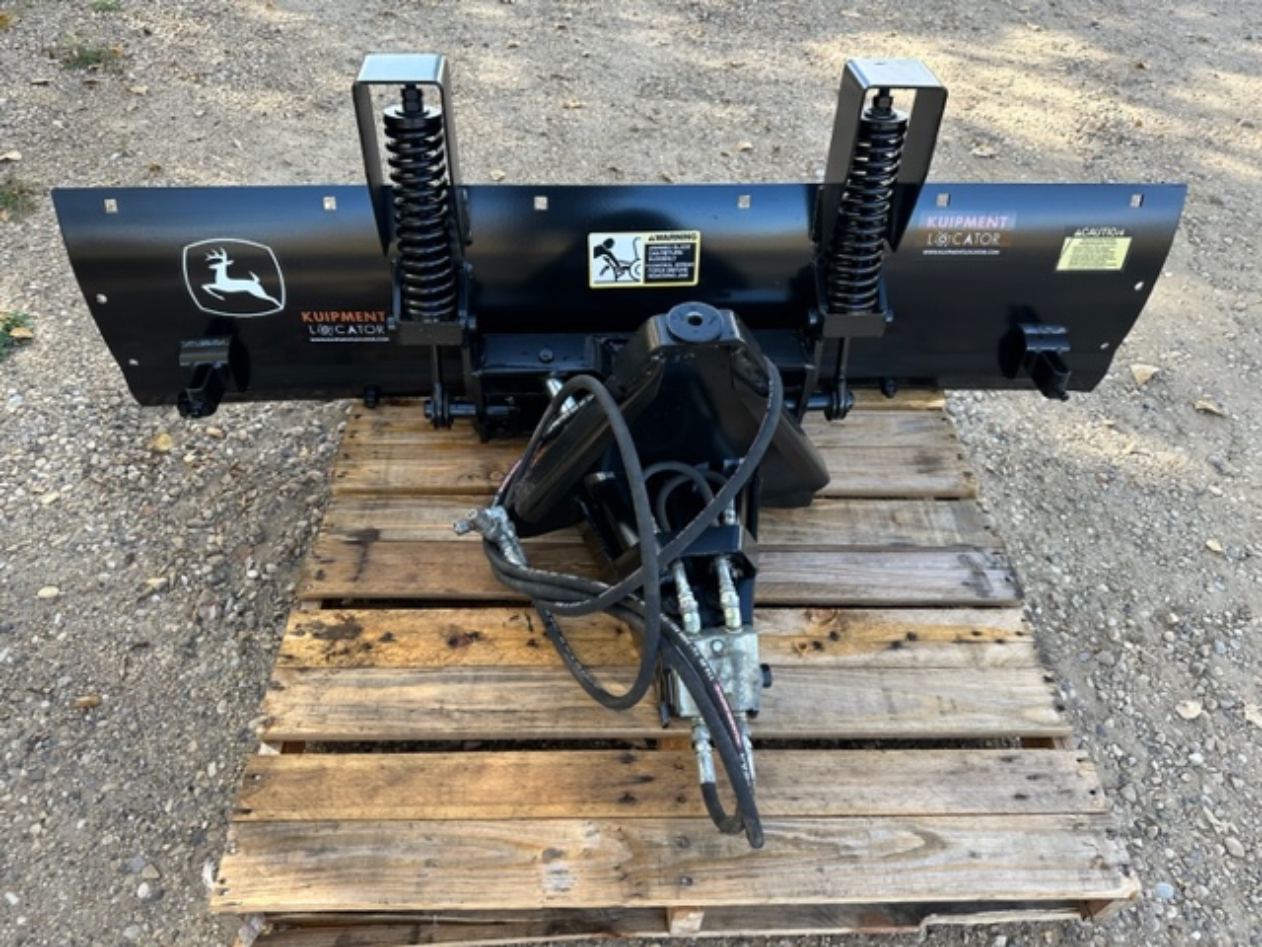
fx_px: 875
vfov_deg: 56.8
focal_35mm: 24
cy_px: 474
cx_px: 631
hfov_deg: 71.6
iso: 80
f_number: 1.78
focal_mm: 6.86
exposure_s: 1/341
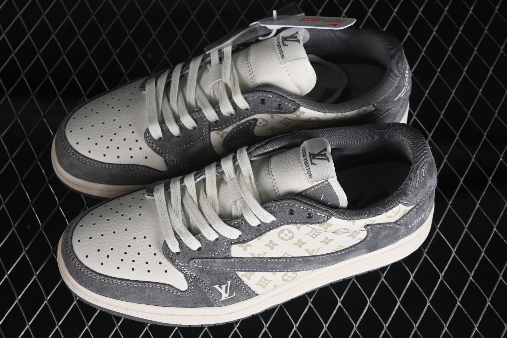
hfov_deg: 27.0
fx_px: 1056
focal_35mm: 75
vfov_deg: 18.2
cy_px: 169
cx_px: 254
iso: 160
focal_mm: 50
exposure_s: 1/80
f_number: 7.1
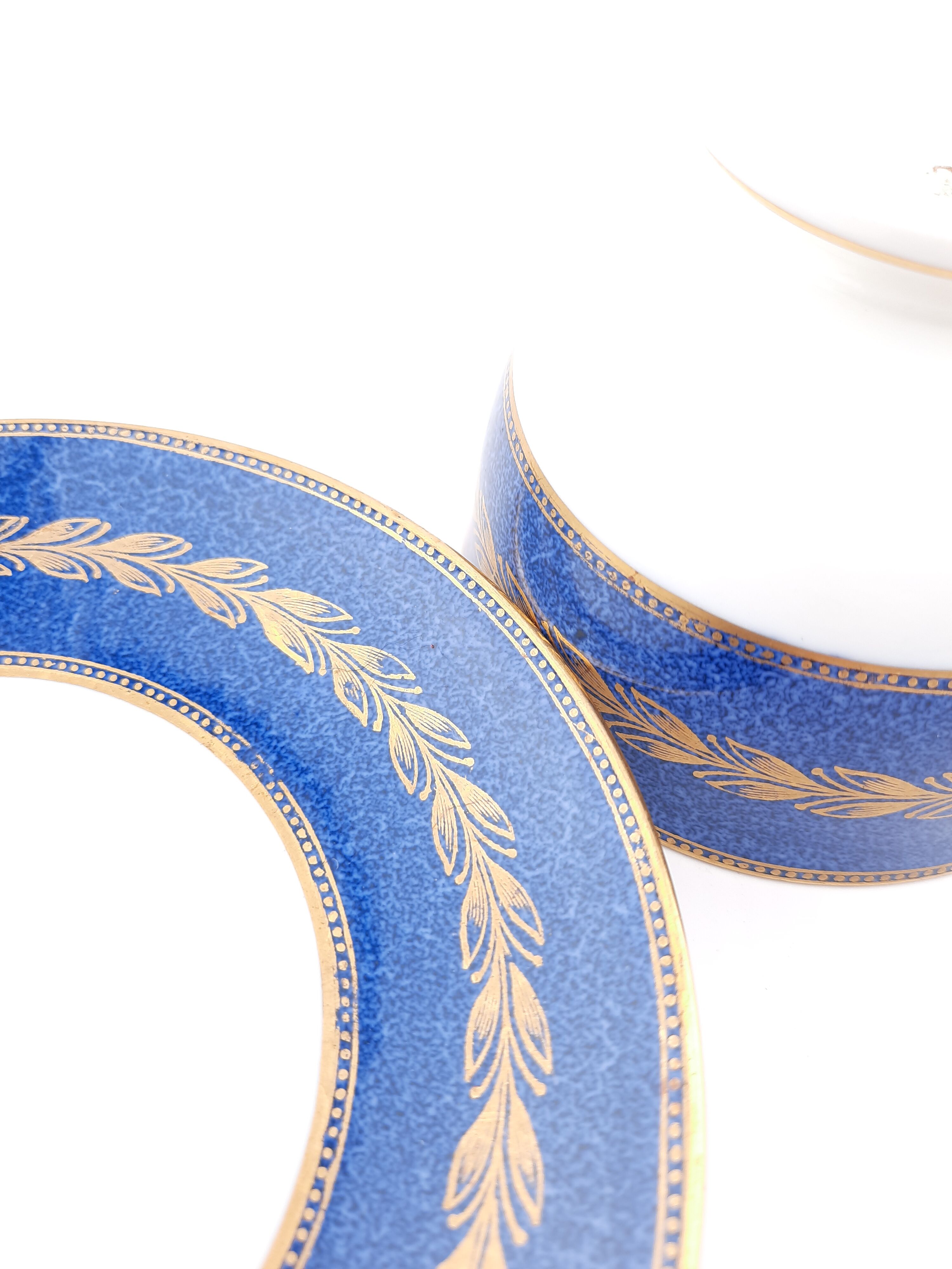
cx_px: 476
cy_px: 634
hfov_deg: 54.9
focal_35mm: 25
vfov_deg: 69.4
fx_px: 917
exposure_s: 1/144
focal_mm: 4.6
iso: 32
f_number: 2
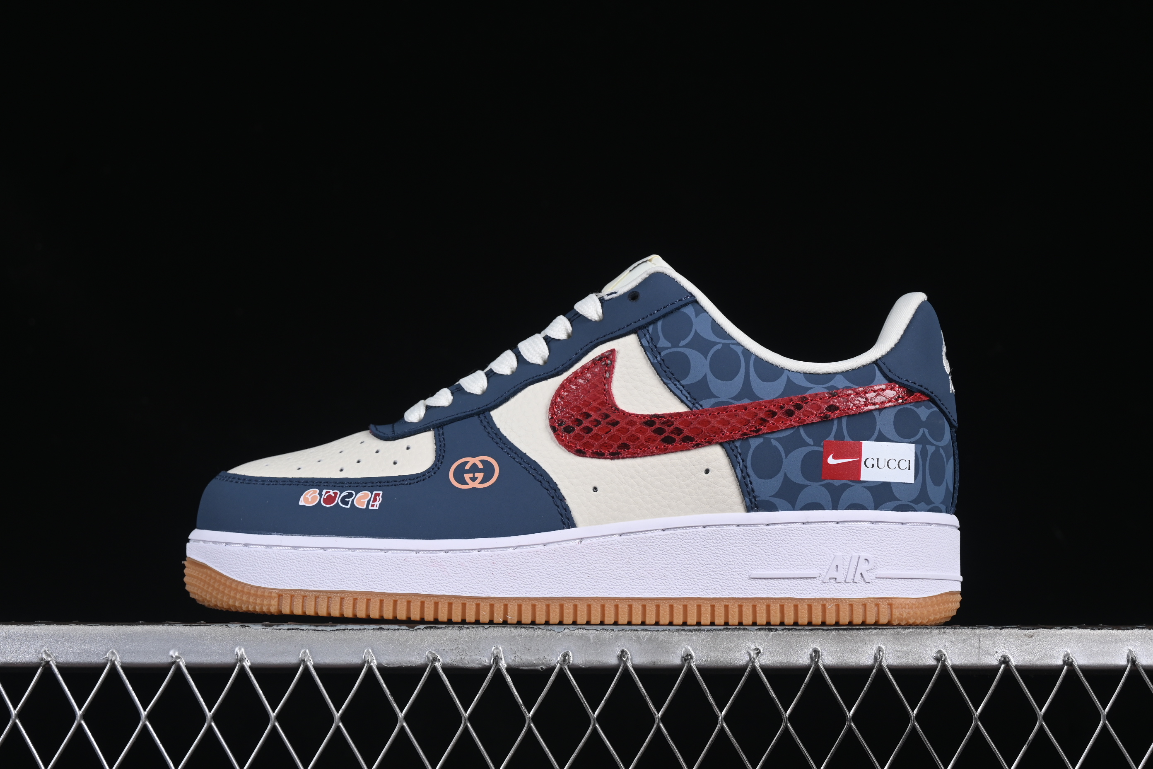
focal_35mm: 75
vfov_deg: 18.2
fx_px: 2402
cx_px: 576
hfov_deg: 27.0
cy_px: 384
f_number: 8
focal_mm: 50
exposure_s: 1/80
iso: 160
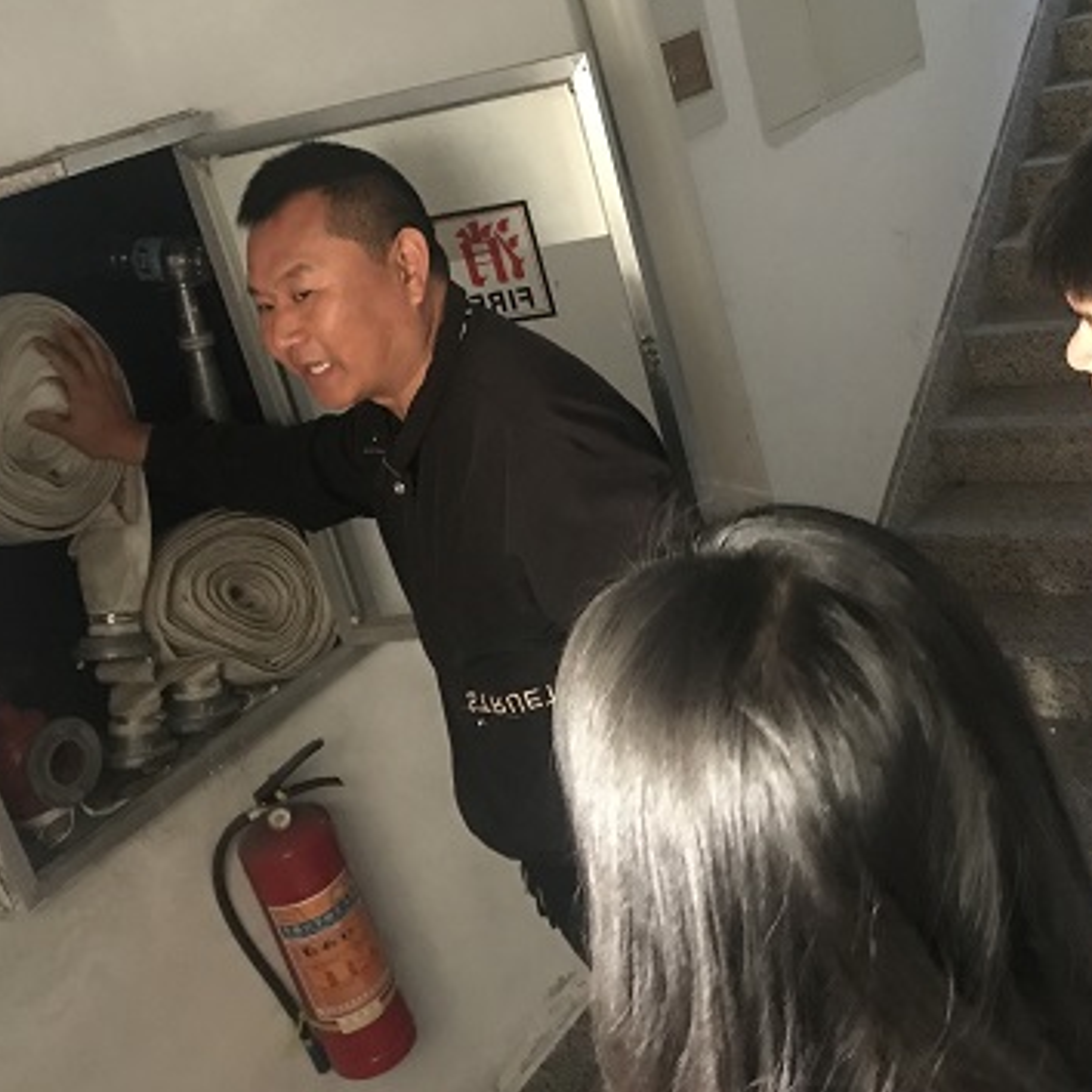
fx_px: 1499
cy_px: 407
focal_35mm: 42
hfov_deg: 39.8
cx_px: 682
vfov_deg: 39.8
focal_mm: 3.99
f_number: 1.8
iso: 100
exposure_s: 1/4
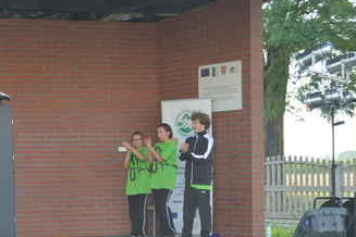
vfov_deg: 13.6
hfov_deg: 20.1
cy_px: 206
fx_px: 989
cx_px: 50
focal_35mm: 100
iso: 280
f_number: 5.6
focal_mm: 36
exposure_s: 1/125
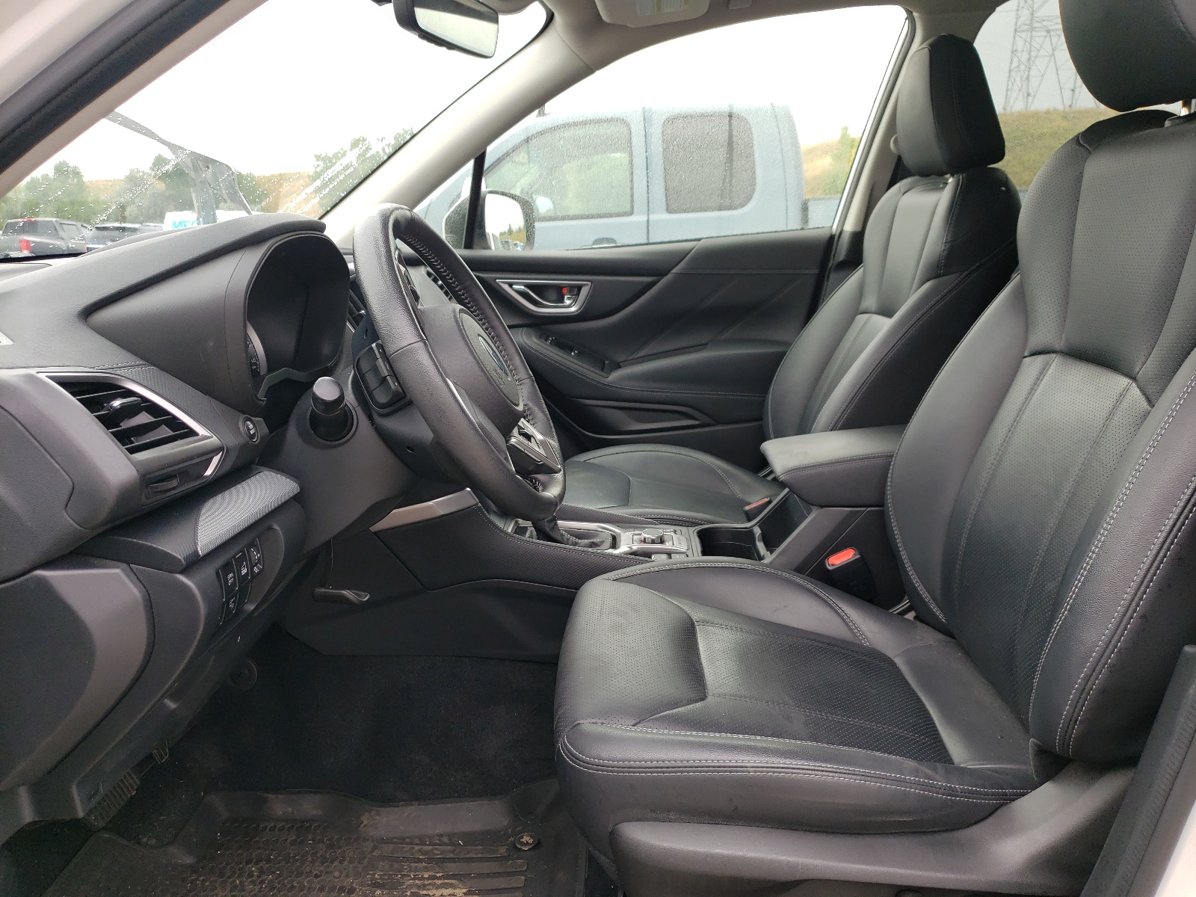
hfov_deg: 67.3
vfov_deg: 53.1
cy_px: 448
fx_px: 898
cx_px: 598
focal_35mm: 26
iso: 50
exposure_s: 1/217
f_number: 1.5
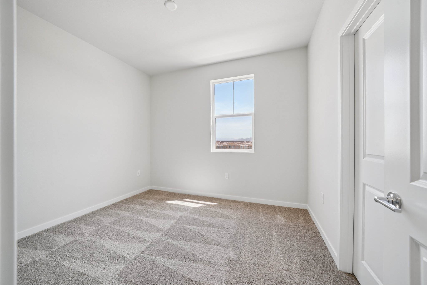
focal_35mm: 13
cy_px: 142
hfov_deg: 108.3
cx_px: 214
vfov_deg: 85.4
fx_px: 154
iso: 160
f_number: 8
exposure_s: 1/30
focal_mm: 13
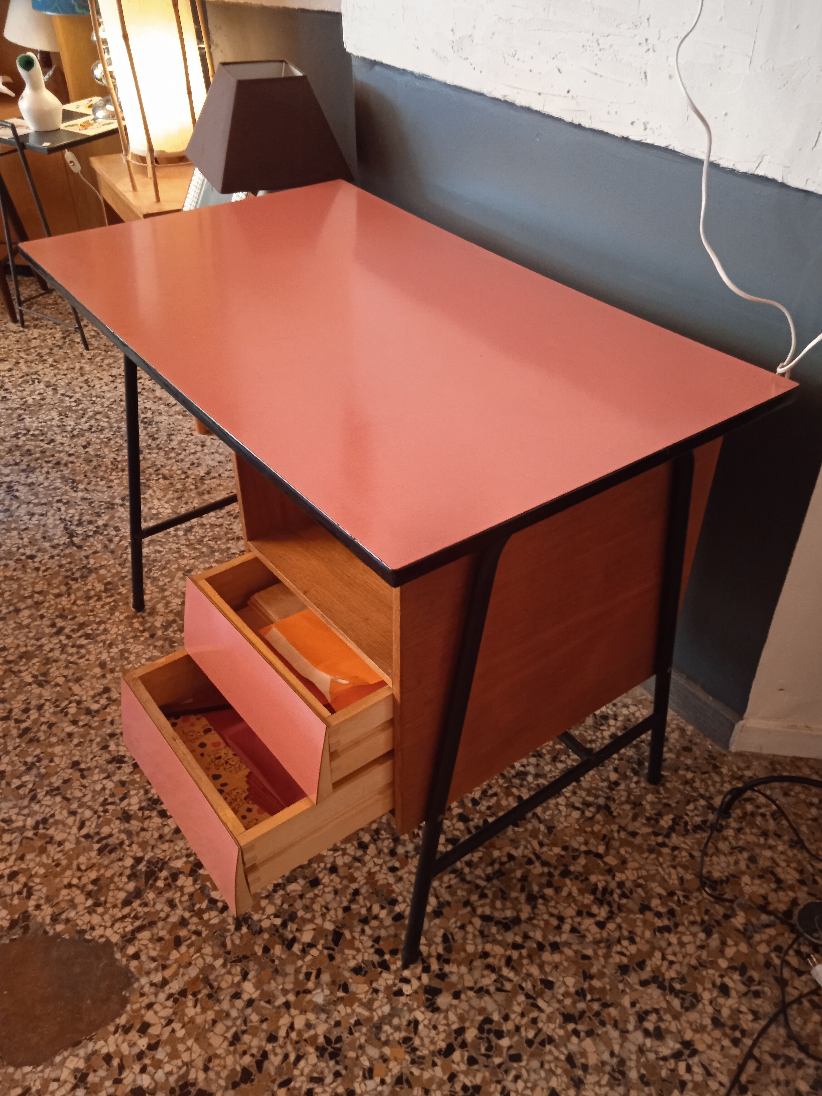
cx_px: 411
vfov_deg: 63.4
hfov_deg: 49.7
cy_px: 548
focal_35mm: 28
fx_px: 887
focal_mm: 3.43
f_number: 2.2
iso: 727
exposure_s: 1/25
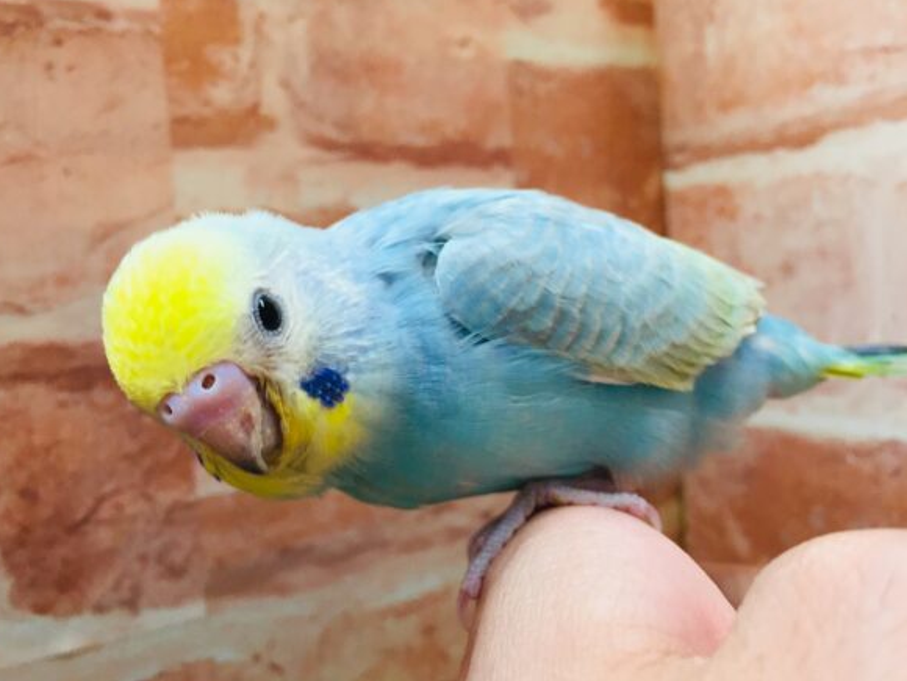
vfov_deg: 44.1
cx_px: 432
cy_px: 357
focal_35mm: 32
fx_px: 838
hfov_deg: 56.8
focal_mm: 4.15
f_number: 2.2
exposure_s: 1/30
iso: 50
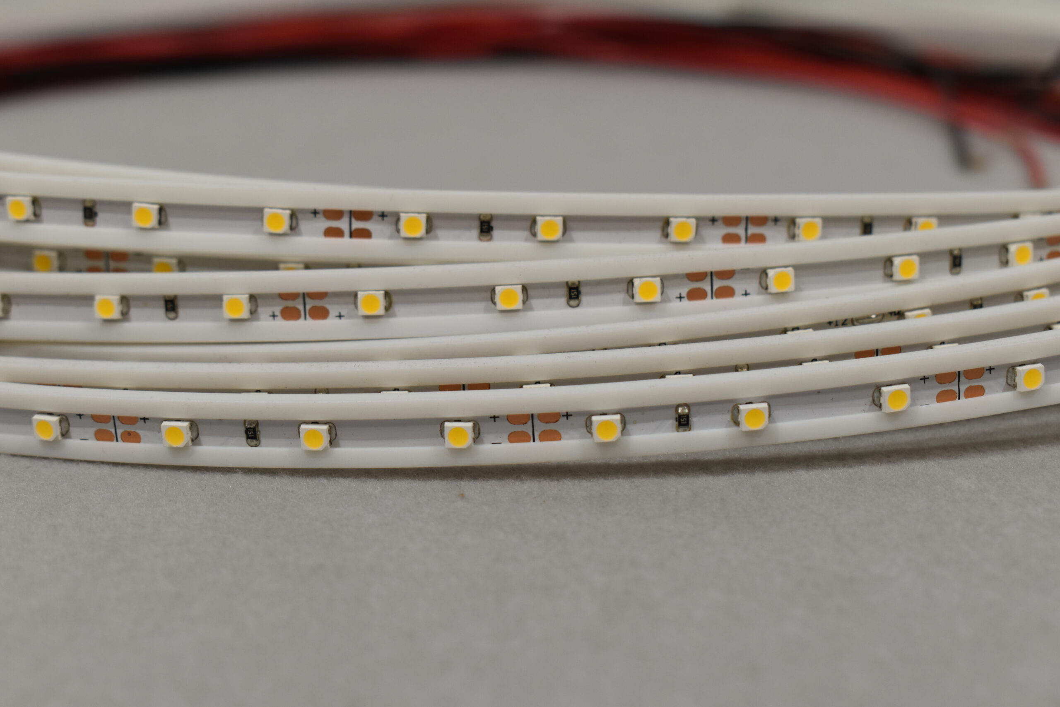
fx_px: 2032
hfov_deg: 29.2
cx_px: 530
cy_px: 354
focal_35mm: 69
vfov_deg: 19.7
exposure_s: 1/60
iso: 320
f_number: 8
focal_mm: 46
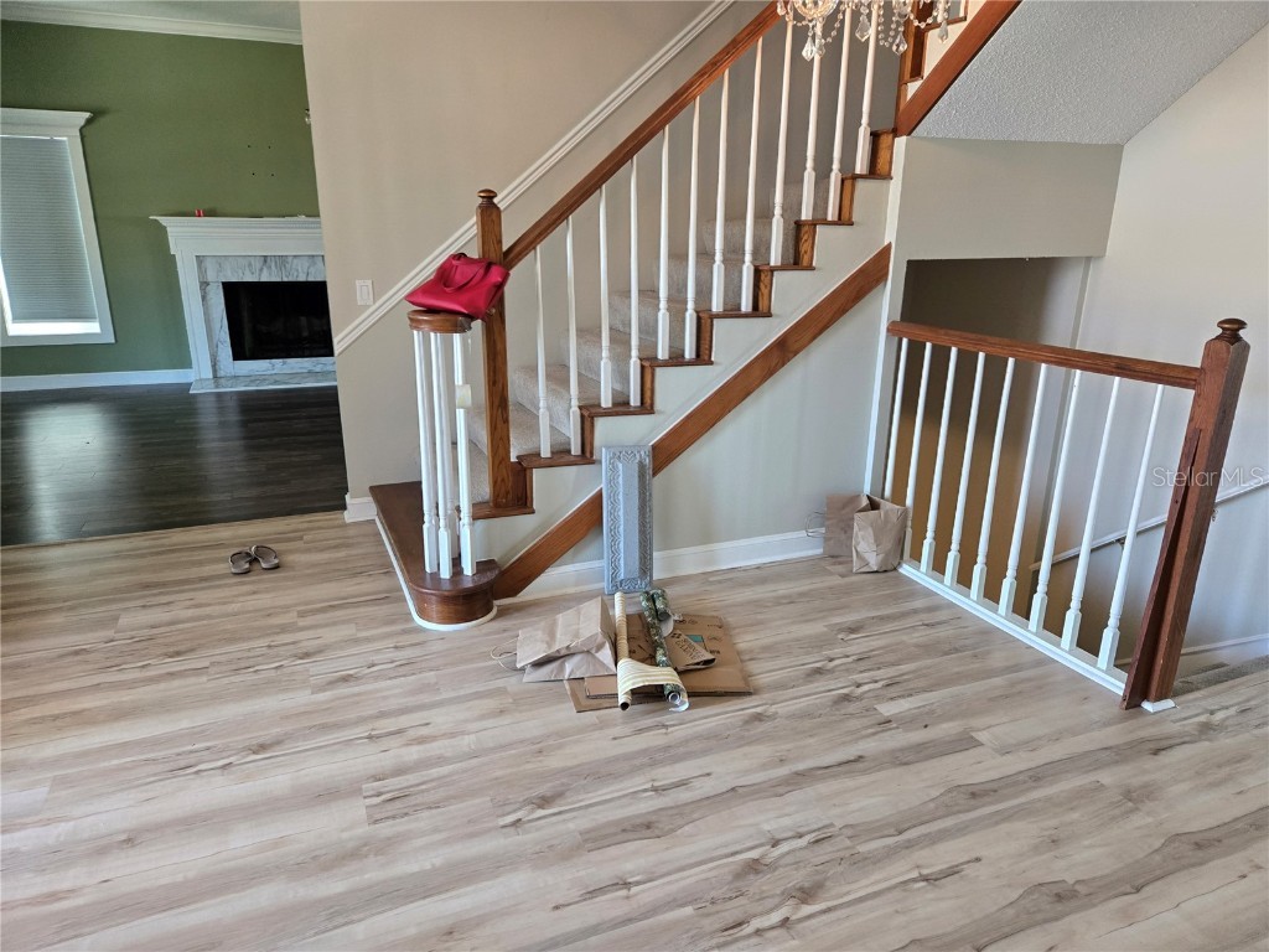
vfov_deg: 58.9
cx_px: 634
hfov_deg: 73.9
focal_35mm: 23
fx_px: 843
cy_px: 476
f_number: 1.8
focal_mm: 5.4
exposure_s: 1/120
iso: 500
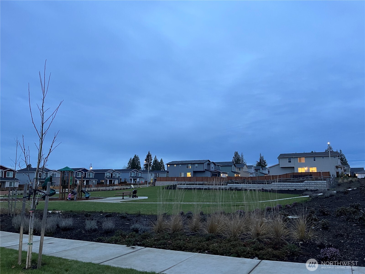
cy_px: 137
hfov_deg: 67.3
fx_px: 274
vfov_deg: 53.1
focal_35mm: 26
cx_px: 182
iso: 200
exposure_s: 1/60
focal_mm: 5.1
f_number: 1.6
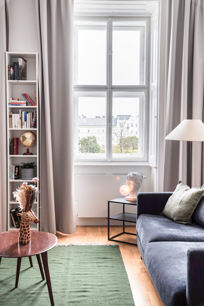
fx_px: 357
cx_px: 102
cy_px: 153
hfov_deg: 31.9
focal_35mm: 42
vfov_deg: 46.4
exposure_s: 1/60
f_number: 4.5
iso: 100
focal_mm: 42
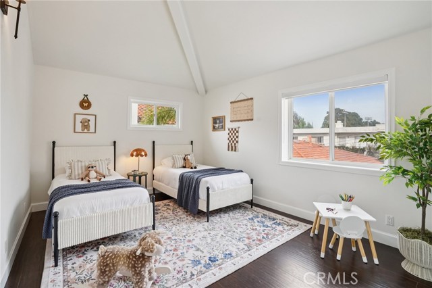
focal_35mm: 16
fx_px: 192
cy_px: 144
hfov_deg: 96.8
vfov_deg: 73.7
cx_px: 216
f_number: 8
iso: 400
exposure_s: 1/40
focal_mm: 16
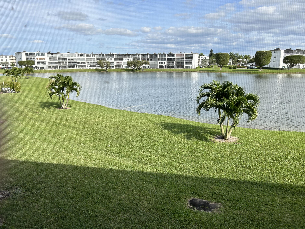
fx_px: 229
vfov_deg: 53.1
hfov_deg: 67.3
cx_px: 152
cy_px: 114
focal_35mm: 26
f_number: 1.5
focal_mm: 5.7
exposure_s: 1/2513
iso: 50
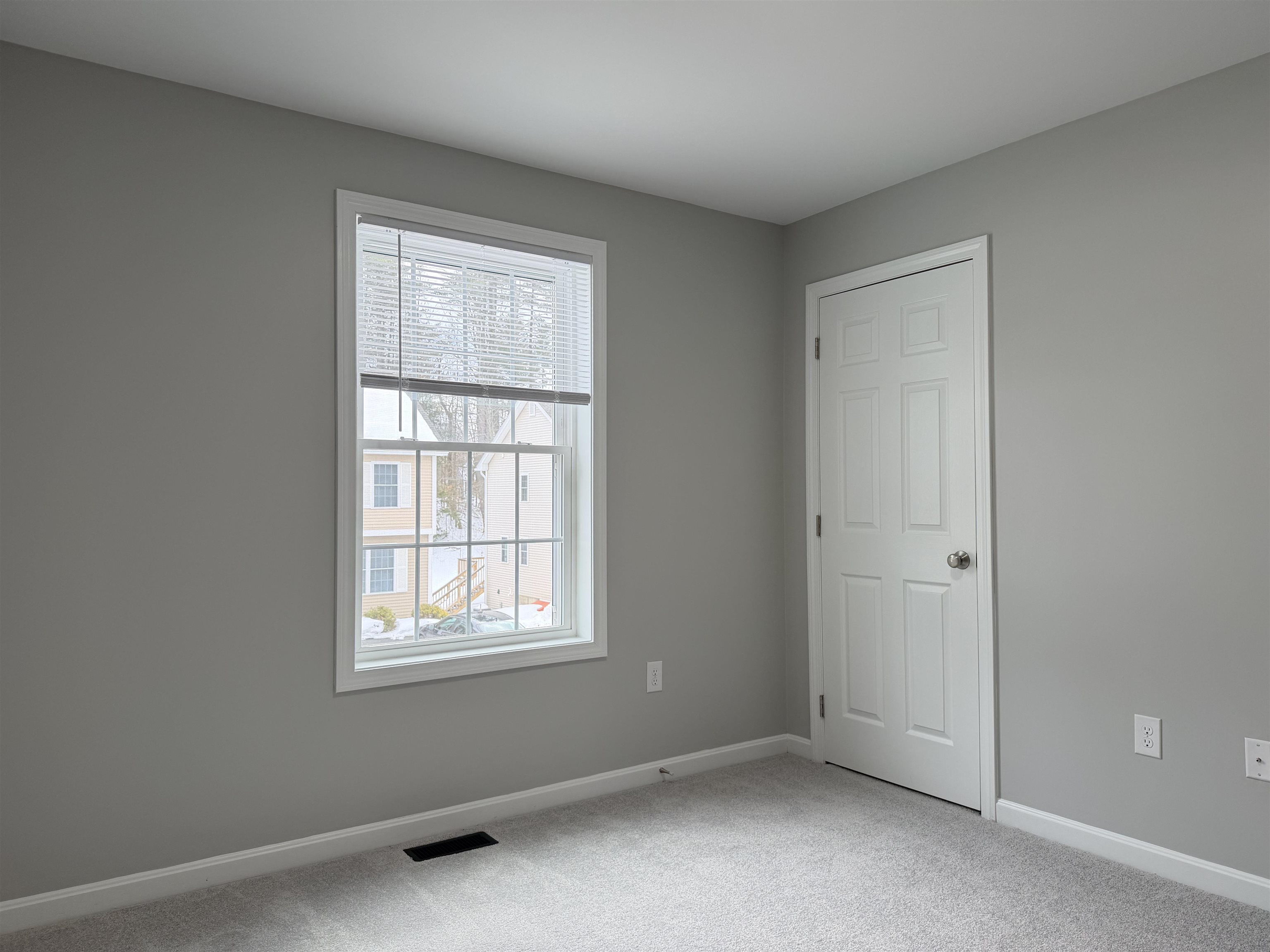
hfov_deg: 71.6
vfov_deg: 56.8
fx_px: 881
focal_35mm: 24
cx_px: 635
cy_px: 476
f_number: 1.78
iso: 80
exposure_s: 1/182
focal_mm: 6.76
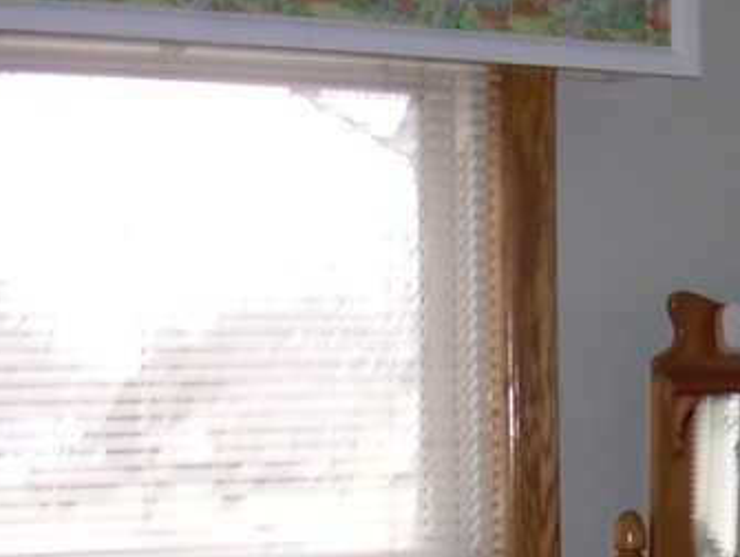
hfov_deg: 16.3
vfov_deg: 12.6
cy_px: 595
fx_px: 2482
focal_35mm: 116
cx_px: 884
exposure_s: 1/30
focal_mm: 6.3
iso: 50
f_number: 2.8
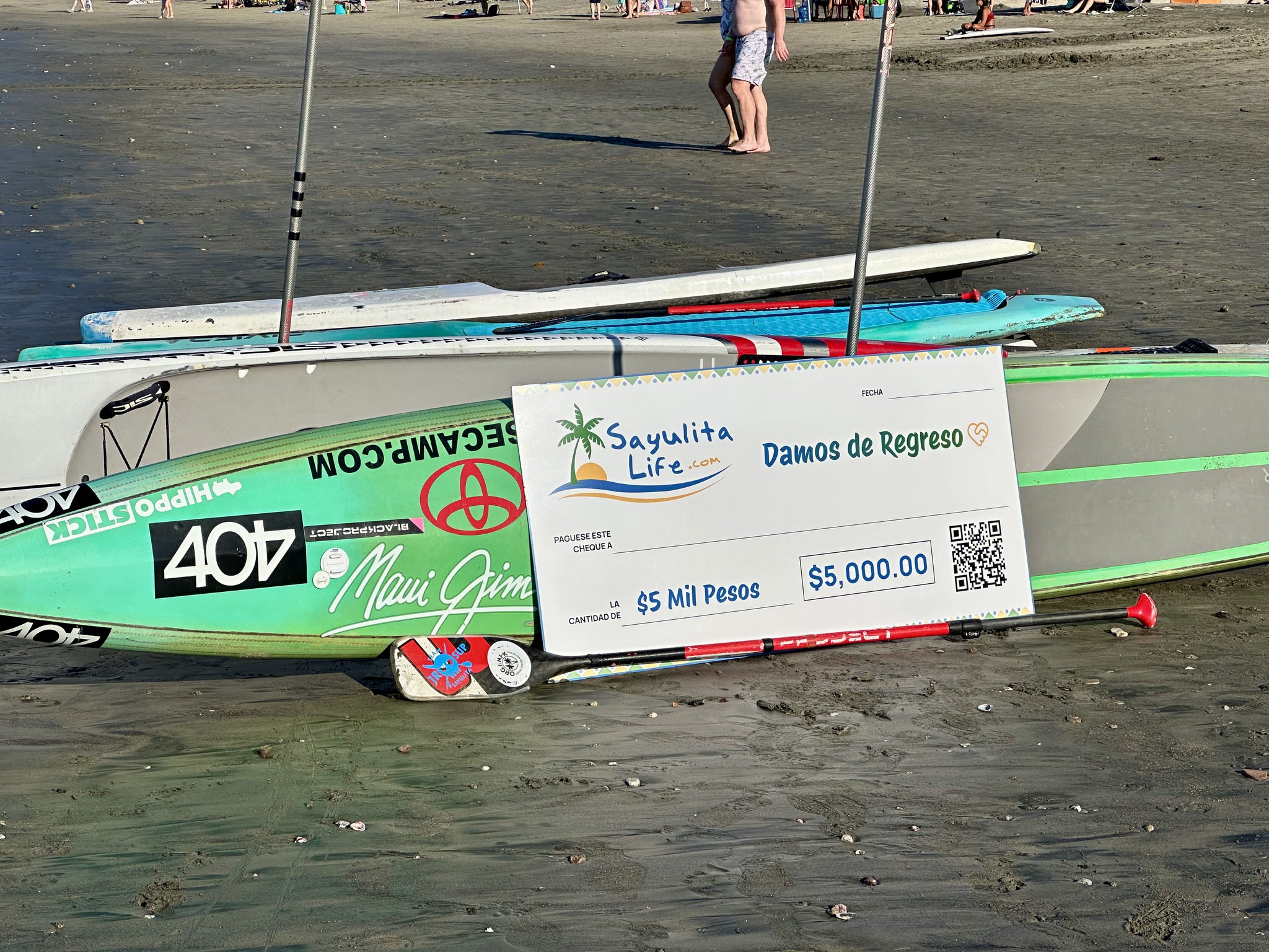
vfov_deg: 19.1
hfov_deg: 25.3
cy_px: 476
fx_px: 2823
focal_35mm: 77
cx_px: 634
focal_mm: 9
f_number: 2.8
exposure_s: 1/2179
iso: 32
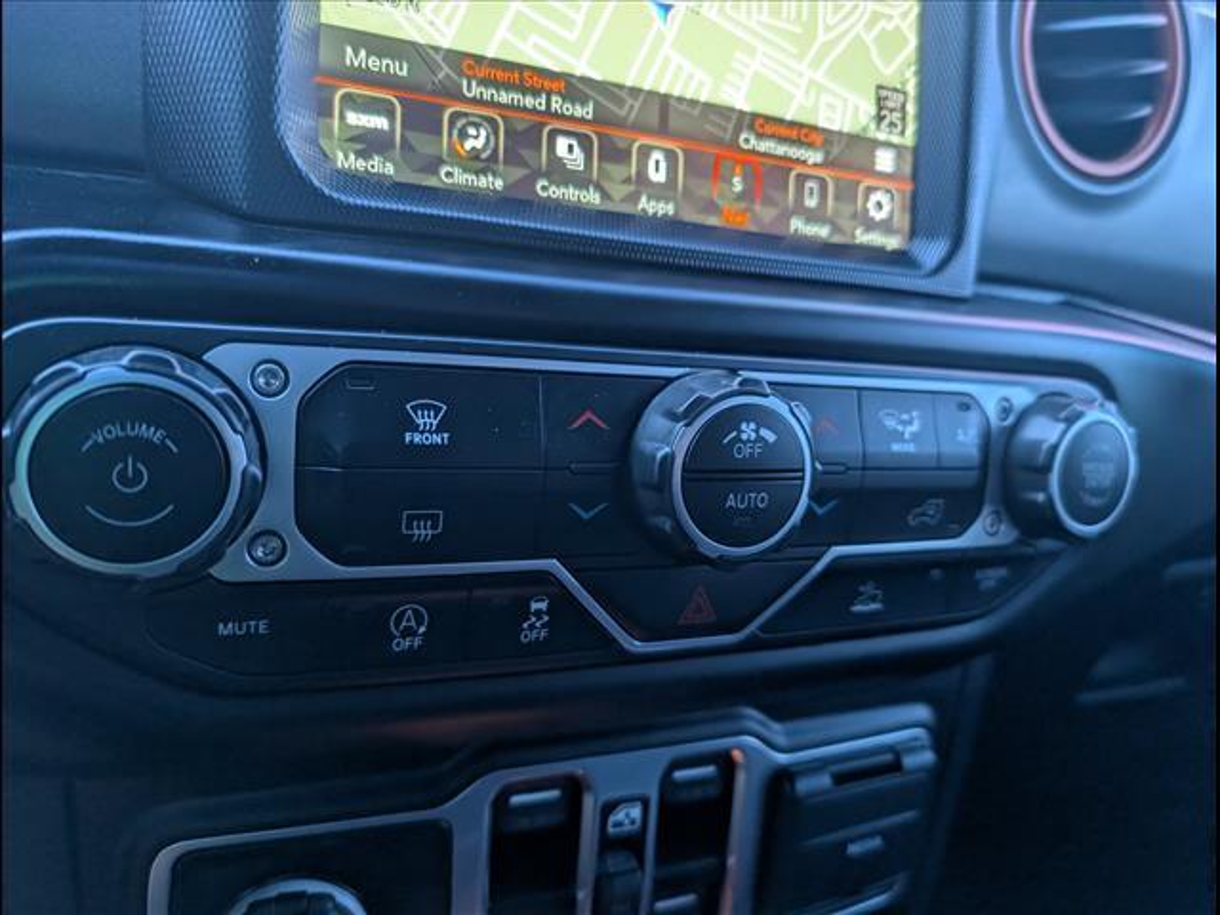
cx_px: 610
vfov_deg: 56.8
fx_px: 846
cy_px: 458
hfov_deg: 71.6
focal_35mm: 24
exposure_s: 1/114
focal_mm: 6.9
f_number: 1.68
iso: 197
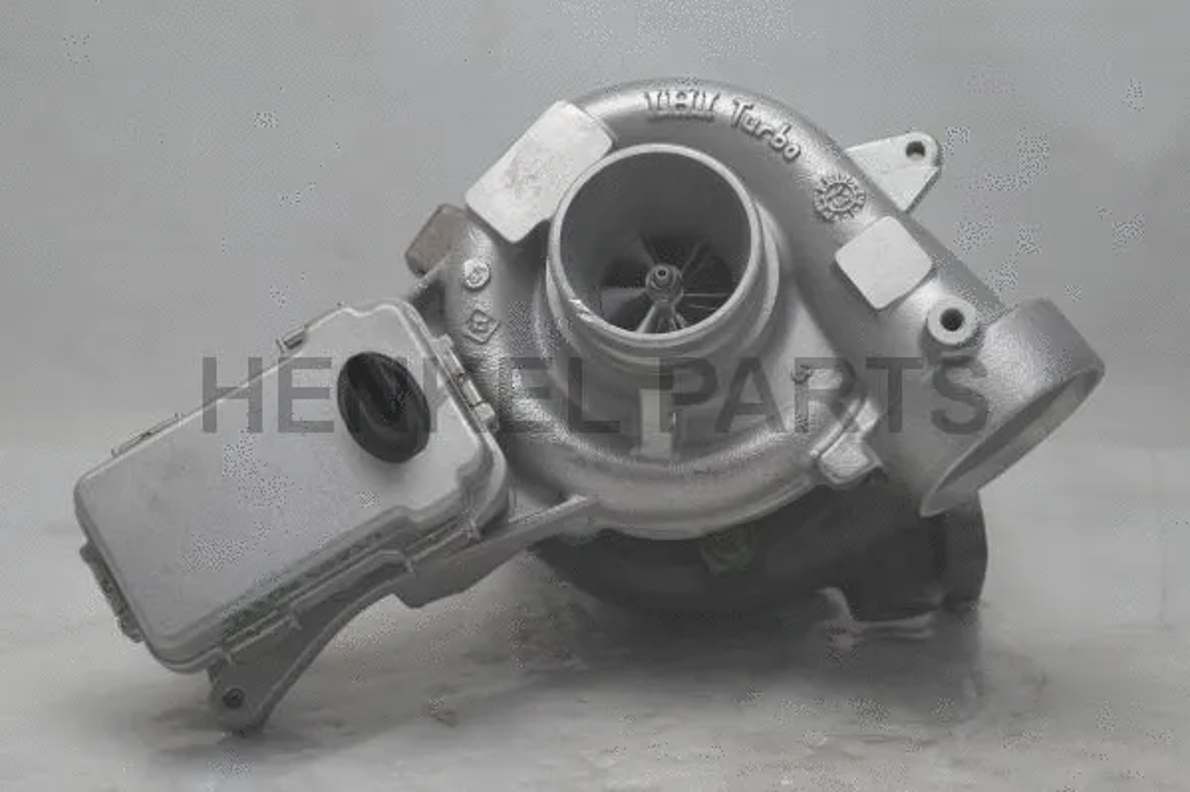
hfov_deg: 24.6
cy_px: 396
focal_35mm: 82
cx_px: 595
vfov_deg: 16.5
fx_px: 2726
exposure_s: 1/160
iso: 1250
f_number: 5.6
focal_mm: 55
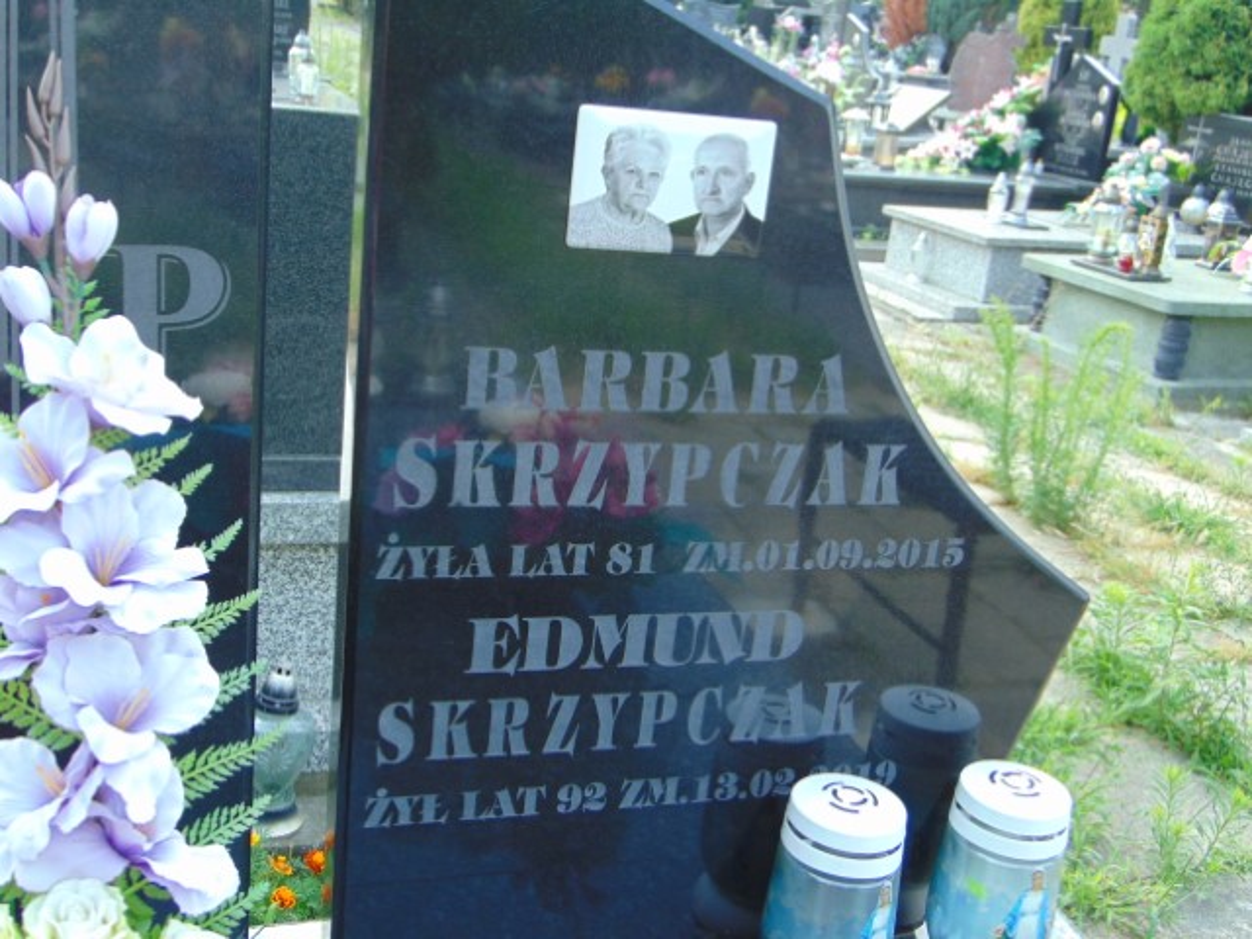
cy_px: 470
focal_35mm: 39
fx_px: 1411
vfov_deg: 36.8
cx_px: 626
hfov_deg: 47.9
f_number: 3.3
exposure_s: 1/125
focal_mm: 6.9
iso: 80
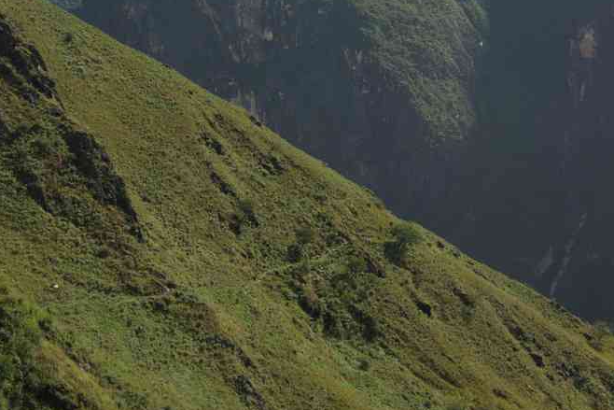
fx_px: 1261
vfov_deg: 18.0
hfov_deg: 27.4
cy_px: -7
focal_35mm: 74
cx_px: 308
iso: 100
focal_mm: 32.4
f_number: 9.5
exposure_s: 1/90
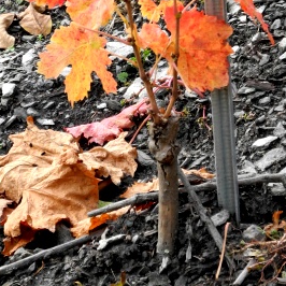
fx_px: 1739
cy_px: 20
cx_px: 143
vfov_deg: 9.4
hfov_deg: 9.4
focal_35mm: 186
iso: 100
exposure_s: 1/100
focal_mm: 22.5
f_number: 4.5
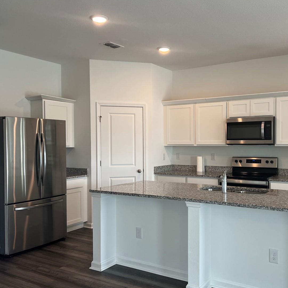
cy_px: 152
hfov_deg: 48.0
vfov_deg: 48.4
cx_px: 179
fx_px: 320
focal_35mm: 34
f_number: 1.5
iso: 64
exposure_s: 1/120
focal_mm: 5.7
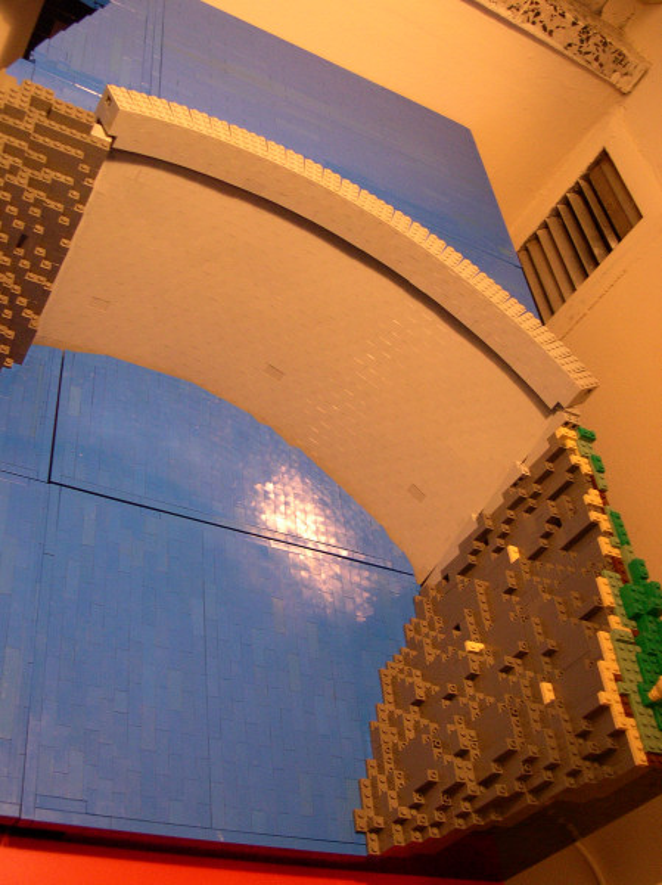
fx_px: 970
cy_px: 442
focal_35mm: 38
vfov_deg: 49.0
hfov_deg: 37.7
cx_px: 331
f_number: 2.8
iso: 400
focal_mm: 8
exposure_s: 1/20.8
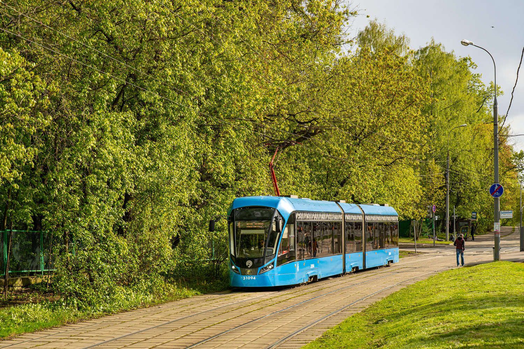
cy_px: 174
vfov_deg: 19.5
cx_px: 262
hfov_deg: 28.8
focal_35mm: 70
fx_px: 1019
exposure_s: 1/400
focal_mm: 70
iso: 200
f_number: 4.5
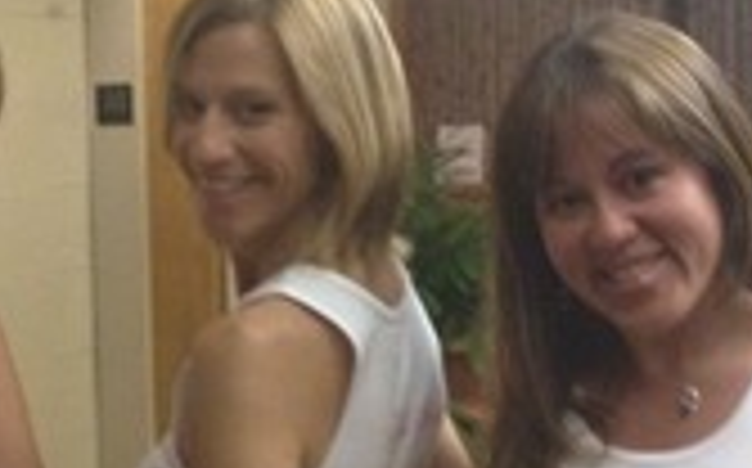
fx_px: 2047
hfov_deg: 20.4
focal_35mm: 100
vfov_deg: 13.0
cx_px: 68
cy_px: 315
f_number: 2.4
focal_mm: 4.28
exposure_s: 1/15
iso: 400
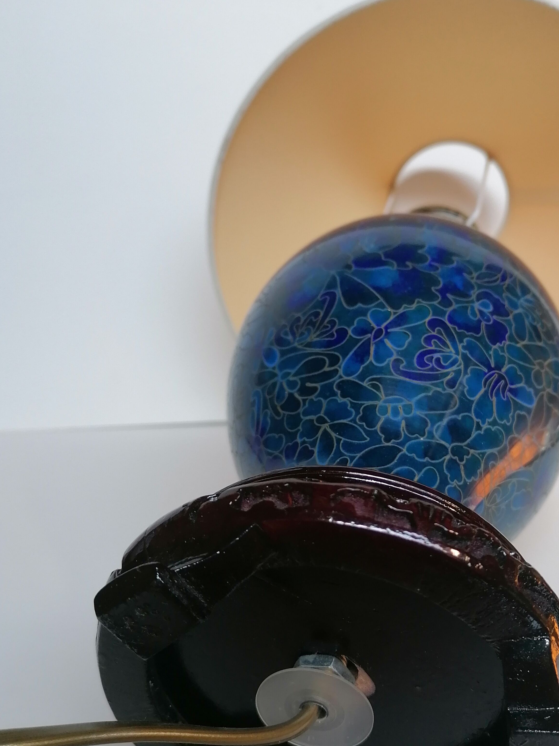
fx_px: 754
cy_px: 453
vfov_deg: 52.2
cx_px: 352
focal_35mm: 35
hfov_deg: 40.4
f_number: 1.8
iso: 80
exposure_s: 1/60
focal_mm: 4.75
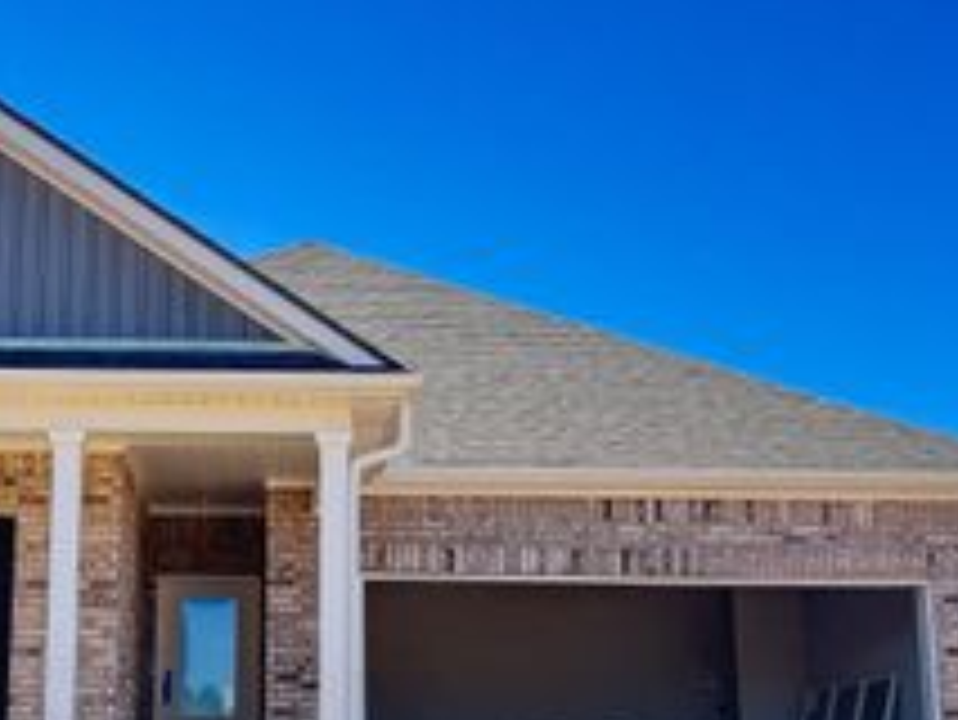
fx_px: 1689
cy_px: 434
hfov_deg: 31.2
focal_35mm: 61
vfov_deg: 24.0
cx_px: 252
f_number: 1.5
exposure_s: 1/949
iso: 50
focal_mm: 5.7
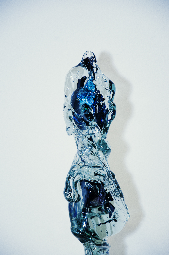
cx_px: 84
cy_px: 128
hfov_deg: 8.7
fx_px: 1112
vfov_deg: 13.1
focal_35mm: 158
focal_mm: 105
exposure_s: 1/60
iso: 320
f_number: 5.6
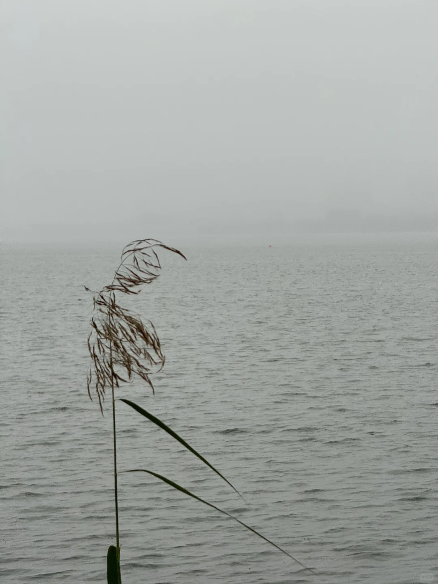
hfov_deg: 12.3
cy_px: 292
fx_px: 2024
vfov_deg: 16.4
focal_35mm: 120
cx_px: 219
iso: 160
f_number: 2.8
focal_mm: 15.66
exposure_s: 1/99
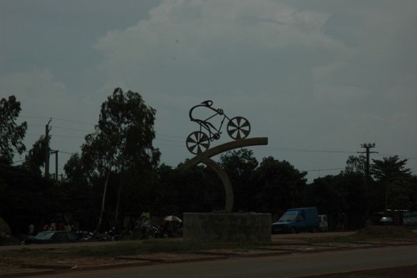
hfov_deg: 19.5
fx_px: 1216
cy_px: 139
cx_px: 208
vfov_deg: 13.0
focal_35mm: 105
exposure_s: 1/1000
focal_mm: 70
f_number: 13
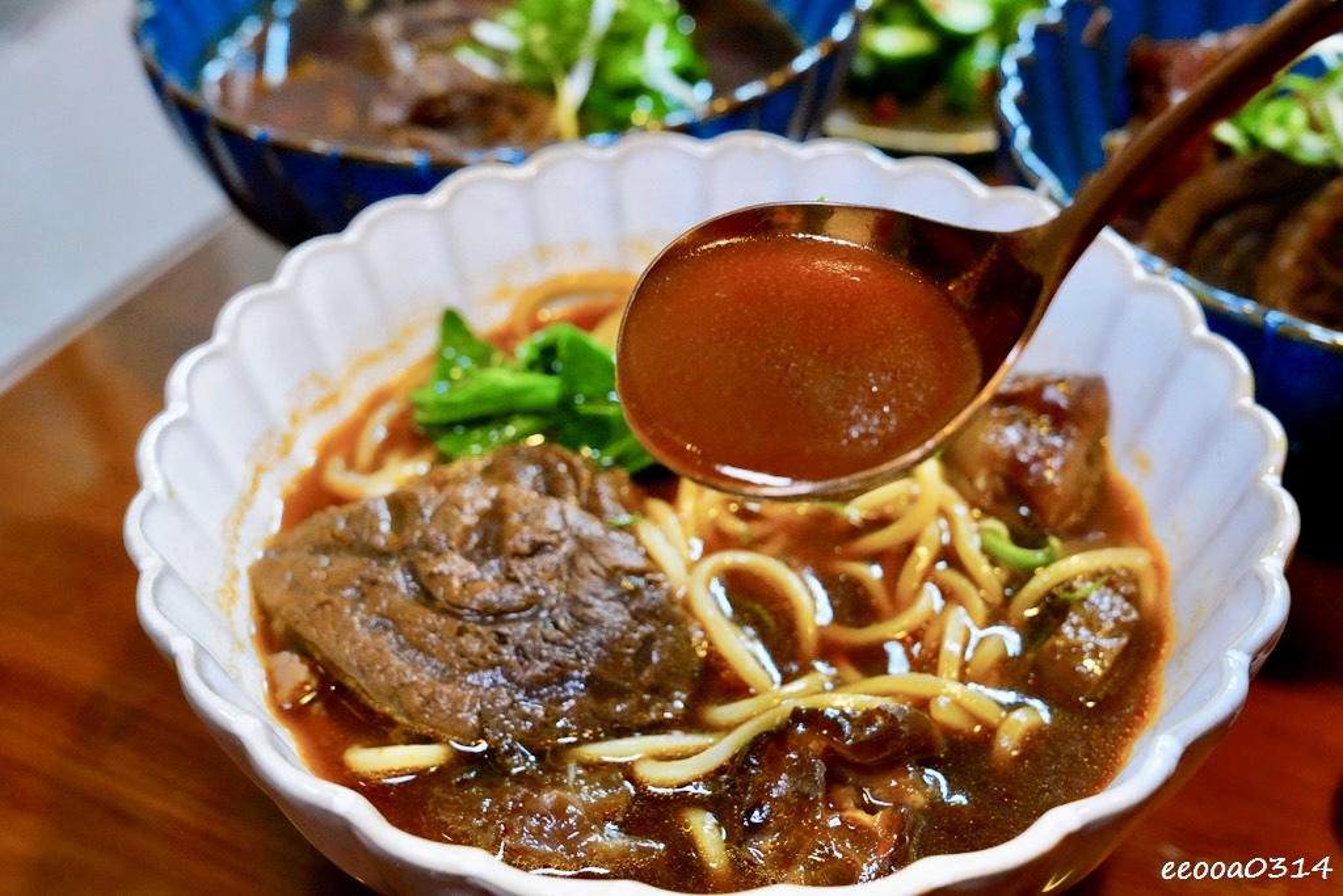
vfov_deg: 31.2
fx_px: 1604
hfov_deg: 45.4
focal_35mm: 43
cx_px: 672
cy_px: 448
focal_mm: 43
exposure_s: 1/160
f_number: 7.1
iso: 6400
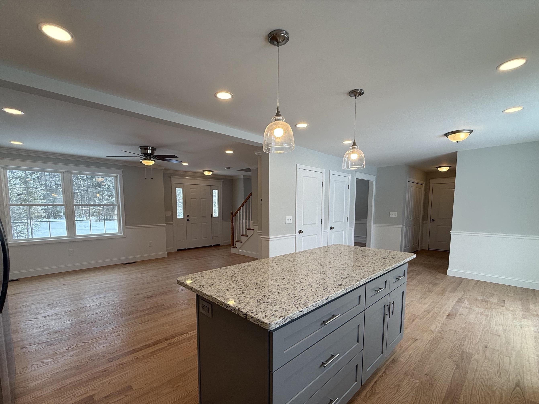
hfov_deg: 94.5
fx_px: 249
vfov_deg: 77.7
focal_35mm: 16
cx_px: 267
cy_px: 231
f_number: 2.2
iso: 64
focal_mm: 2.22
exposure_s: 1/173
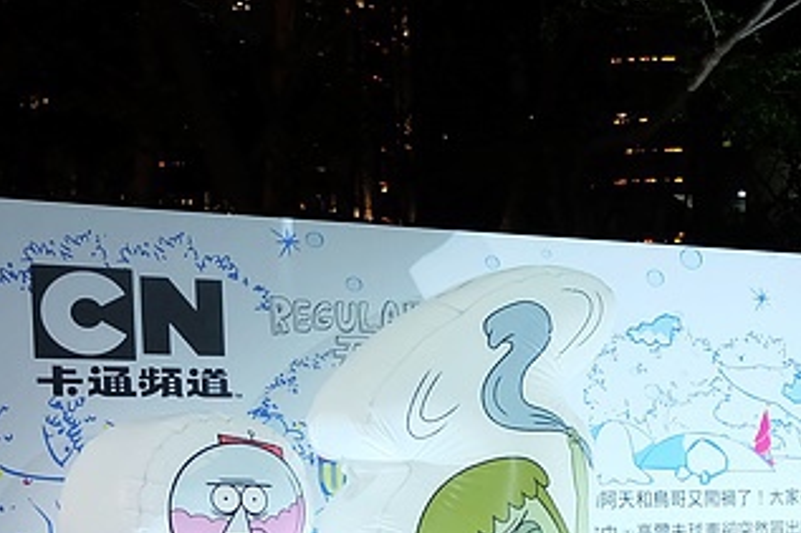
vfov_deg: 15.8
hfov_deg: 21.3
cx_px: 1109
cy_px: 570
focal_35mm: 84
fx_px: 1868
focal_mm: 17.5
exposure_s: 1/30
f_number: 3.6
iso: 800
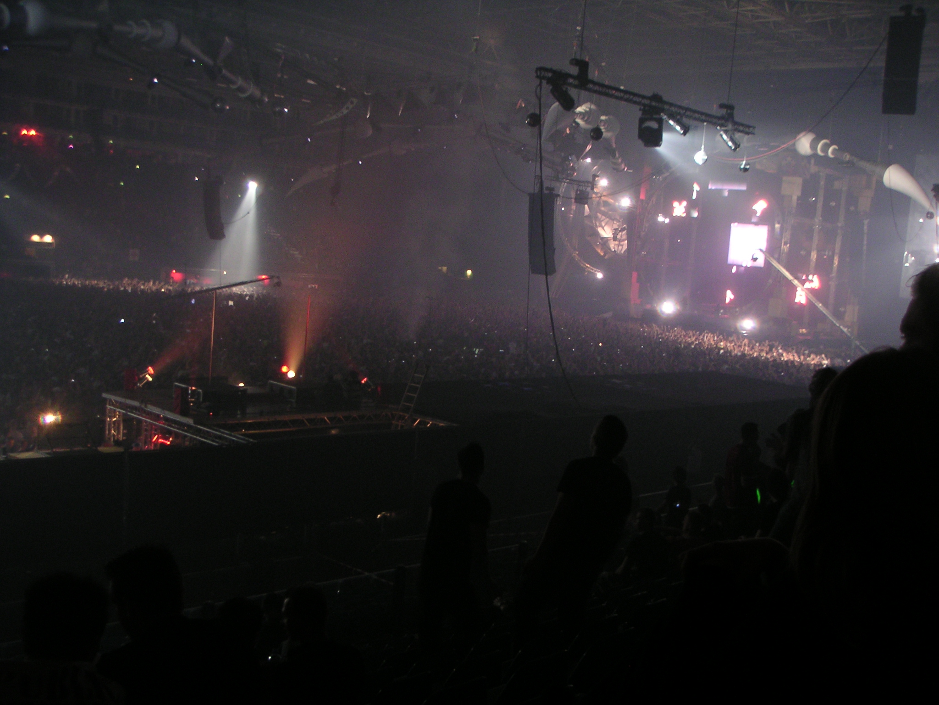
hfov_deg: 49.0
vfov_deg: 37.7
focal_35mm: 38
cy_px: 352
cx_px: 470
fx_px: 1031
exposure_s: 1/6
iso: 100
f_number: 2.8
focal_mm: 6
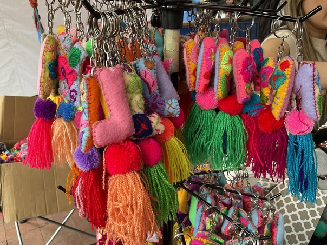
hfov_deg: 61.7
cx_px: 164
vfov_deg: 48.2
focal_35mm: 29
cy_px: 122
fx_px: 274
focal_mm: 3
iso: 64
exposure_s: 1/121
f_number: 1.8
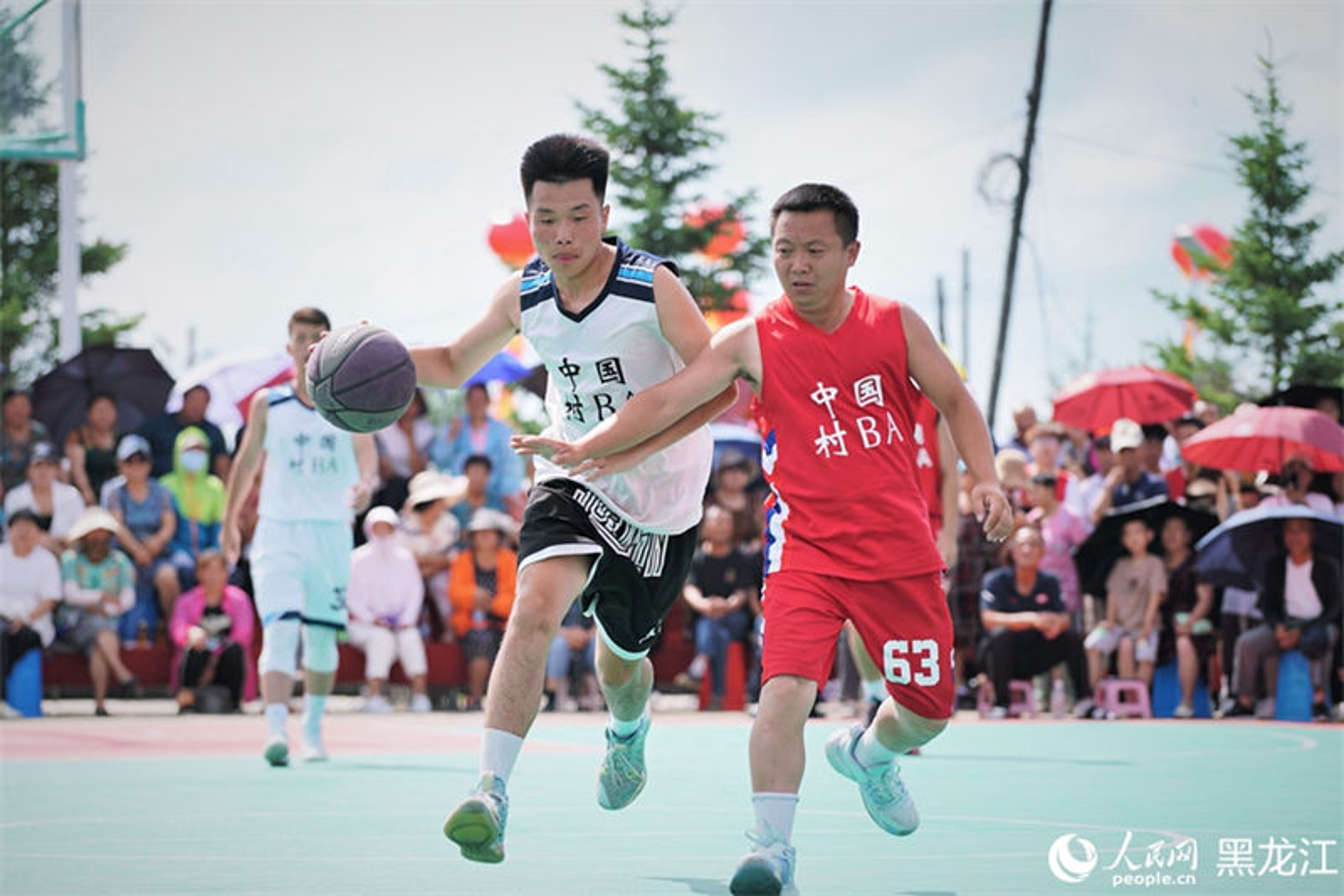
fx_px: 5897
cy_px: 448
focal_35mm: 158
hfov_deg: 13.0
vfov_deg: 8.7
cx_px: 672
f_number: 4
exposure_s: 1/1000
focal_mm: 158
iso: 125
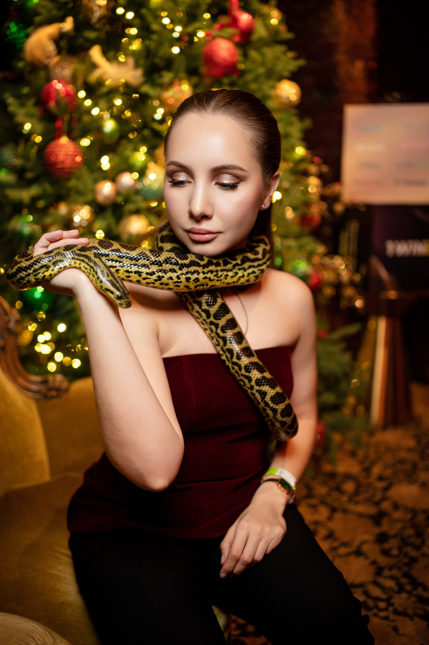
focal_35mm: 35
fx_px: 626
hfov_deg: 37.8
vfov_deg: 54.5
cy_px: 322
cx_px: 214
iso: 800
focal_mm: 35
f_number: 2
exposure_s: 1/100
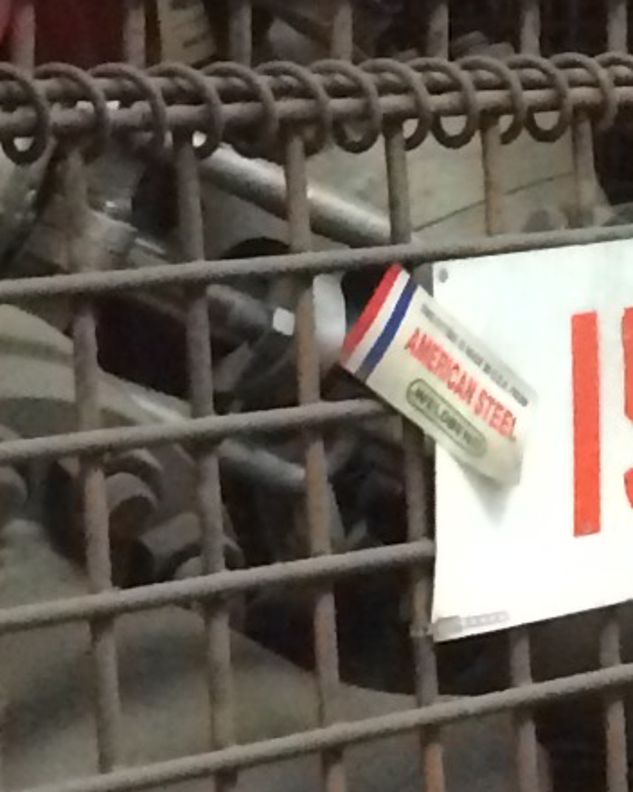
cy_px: -347
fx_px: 4918
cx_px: 1534
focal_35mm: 210
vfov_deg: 9.0
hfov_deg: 6.9
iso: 320
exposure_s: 1/15
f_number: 2.2
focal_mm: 4.15
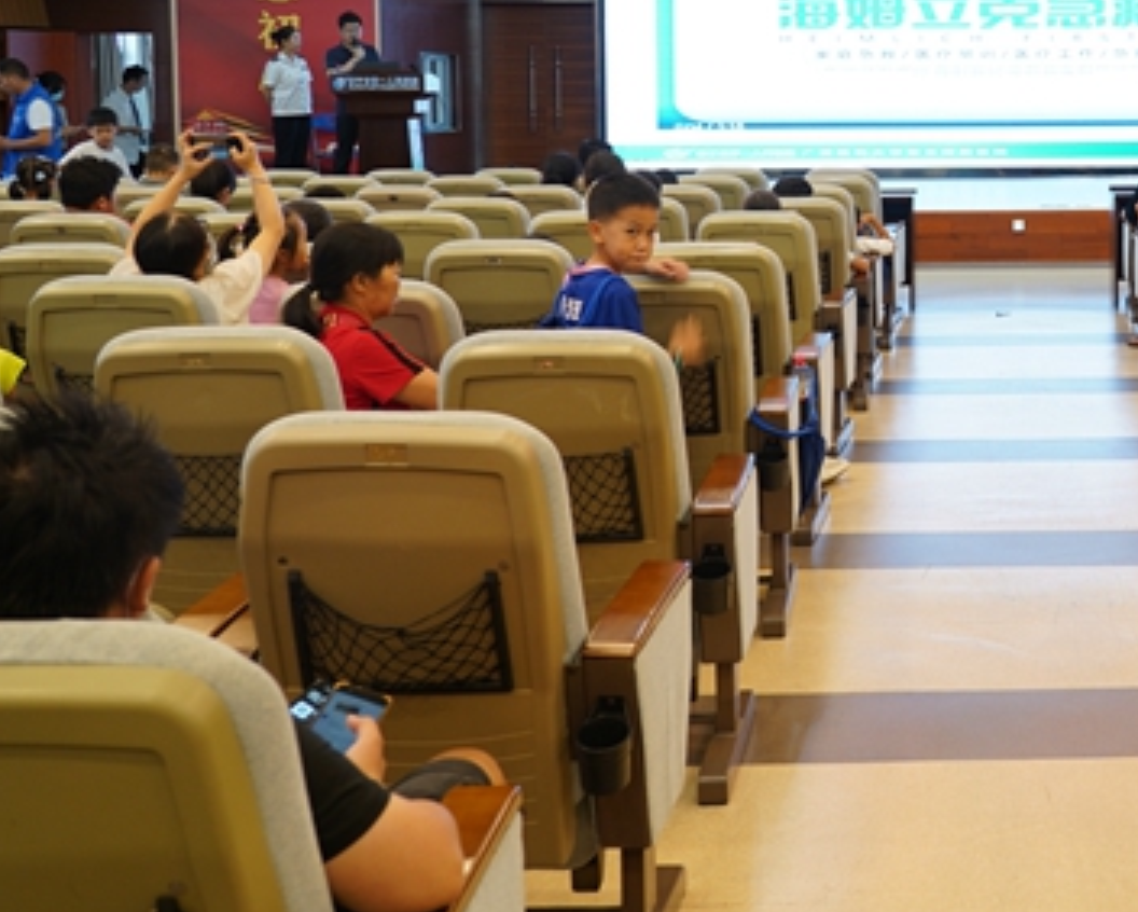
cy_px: 163
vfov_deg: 31.8
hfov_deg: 37.2
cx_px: 1064
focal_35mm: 46
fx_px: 1550
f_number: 4
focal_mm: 24
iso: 250
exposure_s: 1/20
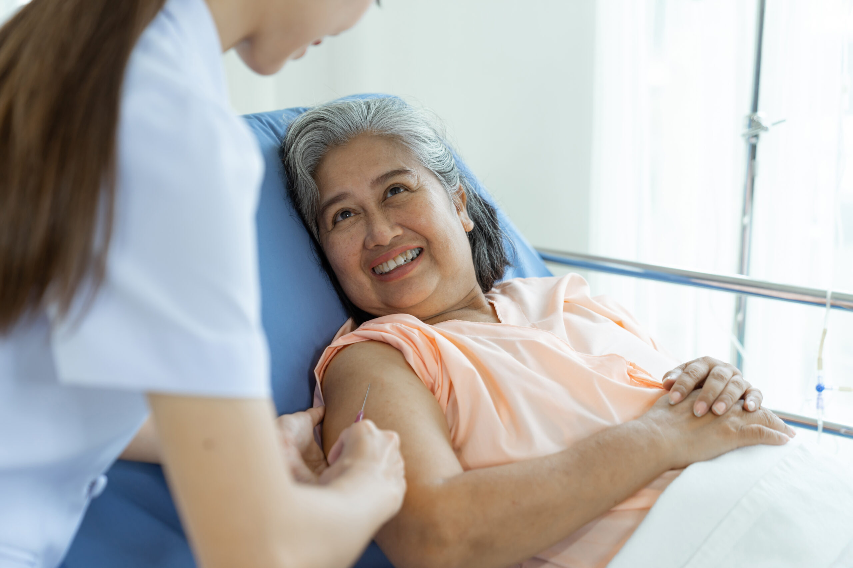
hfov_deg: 36.2
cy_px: 284
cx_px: 426
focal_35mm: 55
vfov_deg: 24.6
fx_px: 1303
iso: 100
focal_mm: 55
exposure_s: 1/50
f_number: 2.8
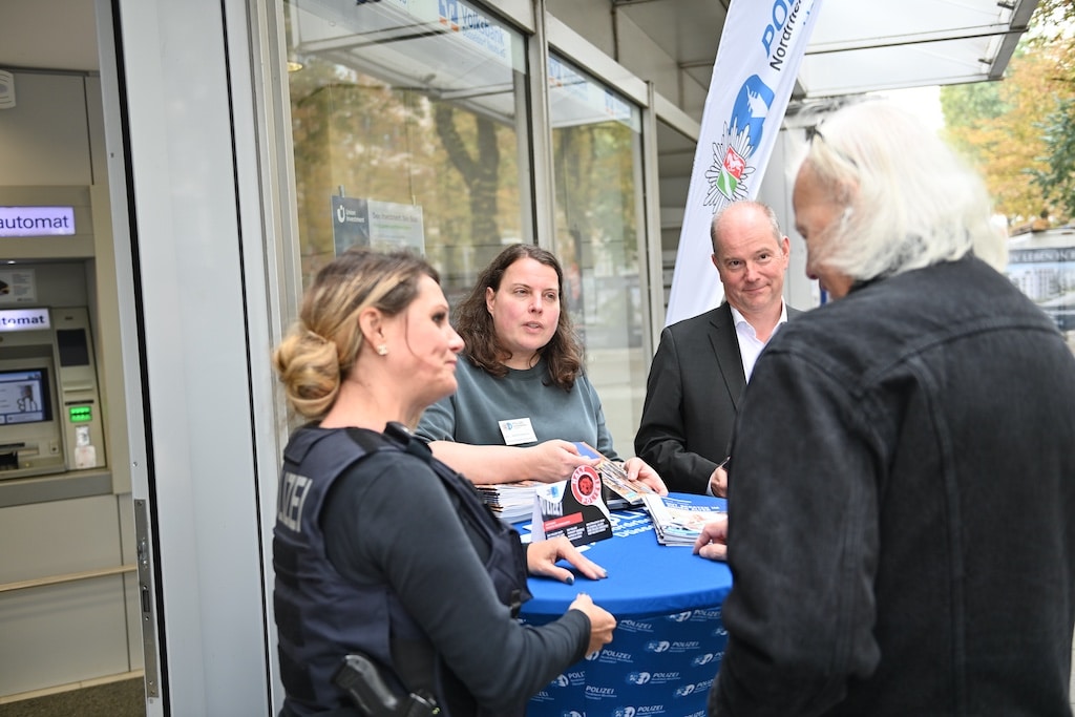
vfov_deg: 35.1
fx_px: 1135
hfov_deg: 50.7
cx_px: 538
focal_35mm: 38
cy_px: 358
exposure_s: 1/100
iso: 140
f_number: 2.8
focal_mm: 38
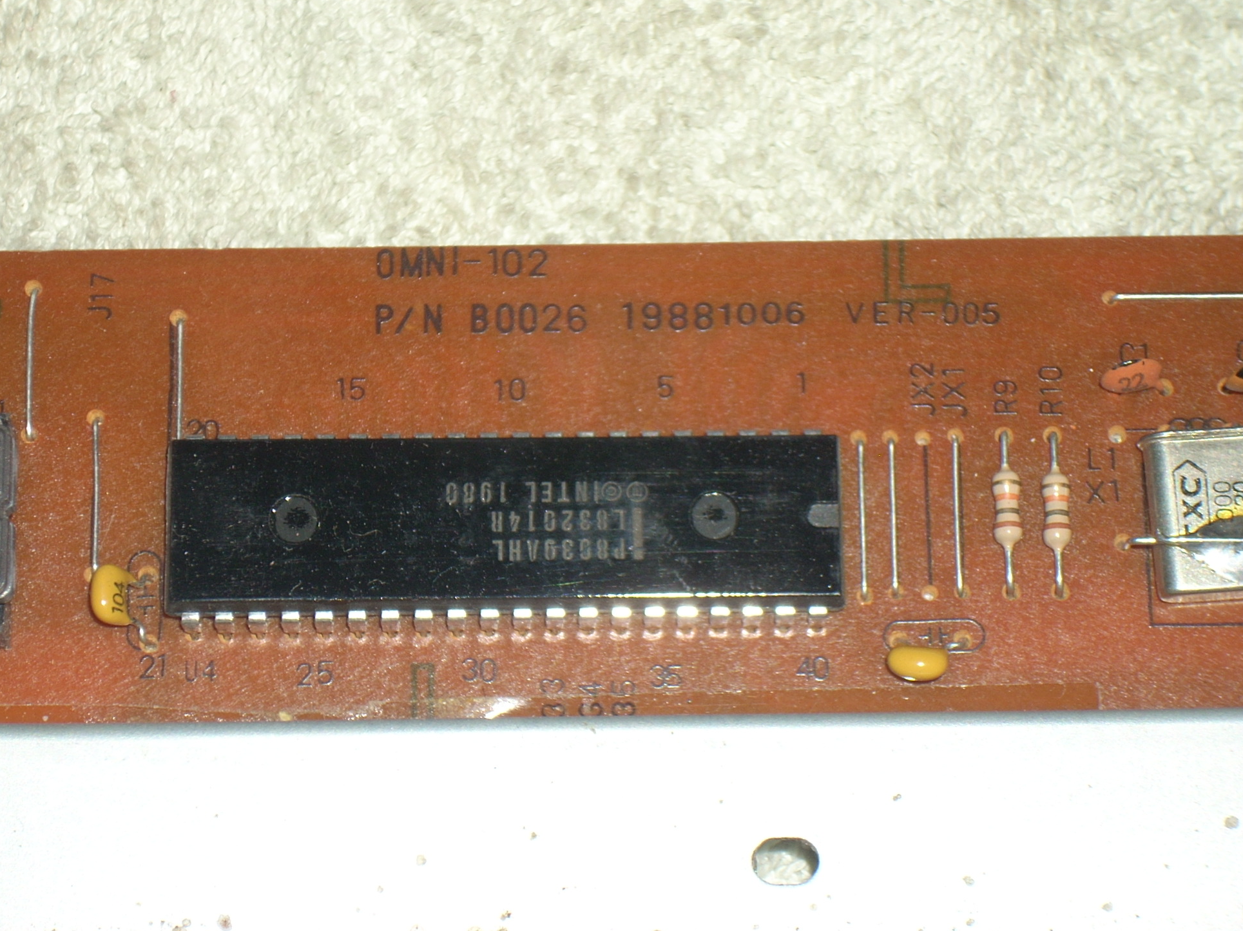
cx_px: 607
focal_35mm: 120
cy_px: 439
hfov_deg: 16.4
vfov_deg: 12.3
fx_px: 4308
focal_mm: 18.6
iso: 64
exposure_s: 1/60
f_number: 5.2
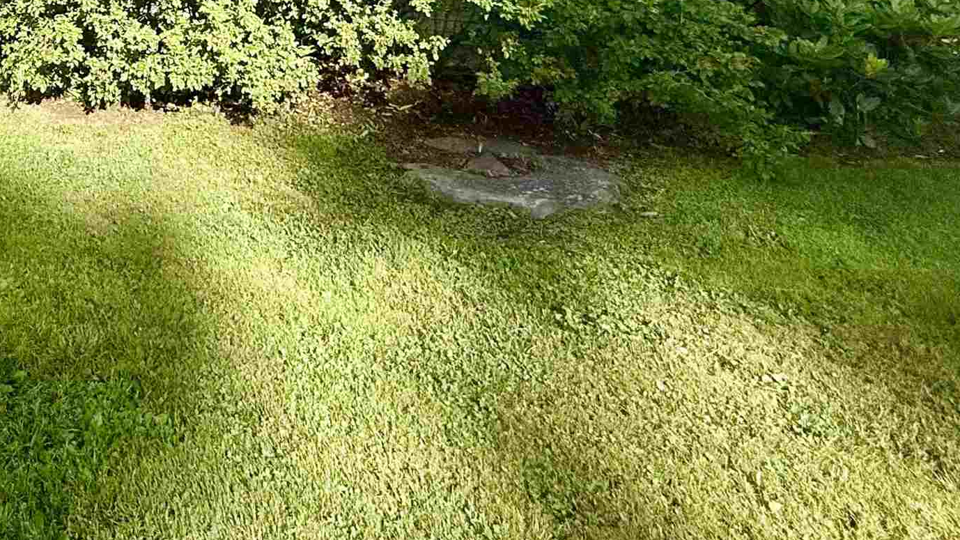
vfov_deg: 26.7
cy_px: -233
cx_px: 29
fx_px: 865
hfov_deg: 49.0
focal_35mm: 34
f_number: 2.2
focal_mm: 2.22
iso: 50
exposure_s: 1/4762
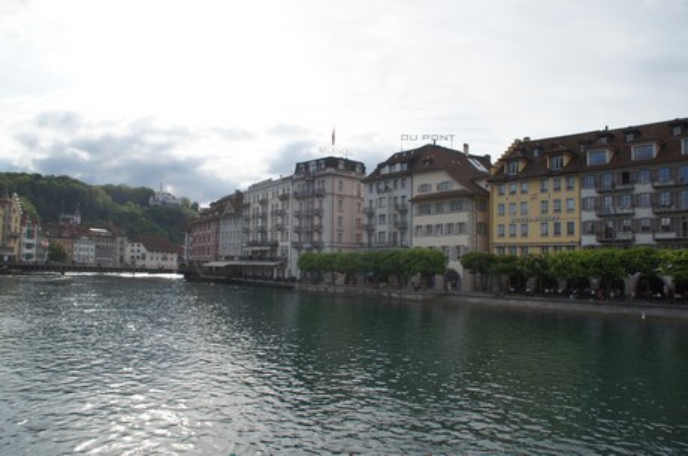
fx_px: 515
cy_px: 228
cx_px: 344
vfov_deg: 47.8
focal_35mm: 27
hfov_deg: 67.5
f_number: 7.1
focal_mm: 18
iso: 100
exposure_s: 1/320
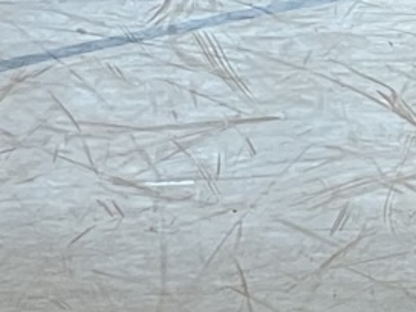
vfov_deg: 3.7
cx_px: 988
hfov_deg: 4.9
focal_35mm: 391
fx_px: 4699
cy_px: -697
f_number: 2
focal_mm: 6
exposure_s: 1/100
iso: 125
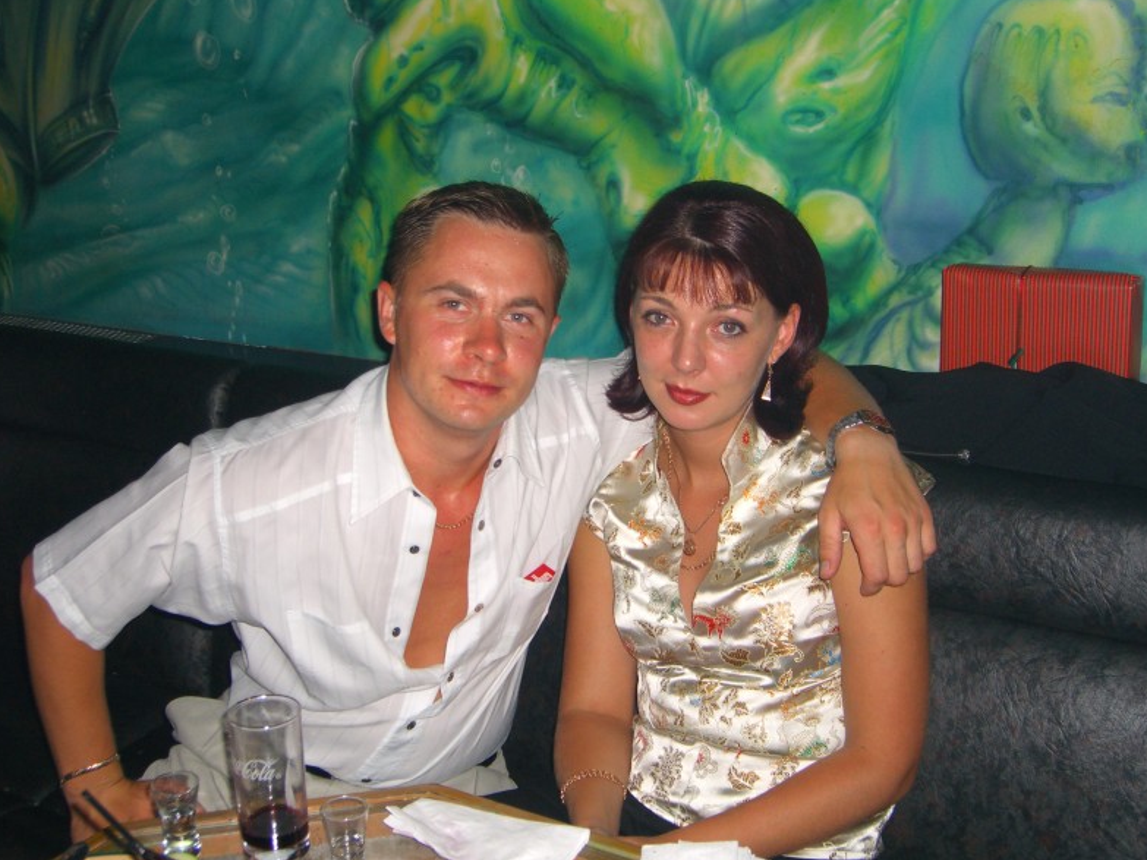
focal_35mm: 47
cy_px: 434
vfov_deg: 30.9
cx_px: 577
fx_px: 1557
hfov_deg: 40.4
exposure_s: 1/60
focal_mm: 9.5
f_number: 3.1
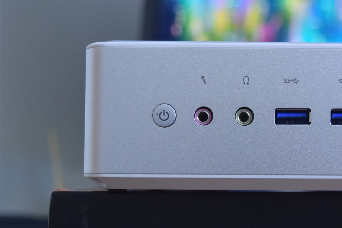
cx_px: 278
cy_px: 143
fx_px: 788
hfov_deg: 24.1
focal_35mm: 83
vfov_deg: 16.5
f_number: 4.2
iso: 400
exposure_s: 1/8
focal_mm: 31
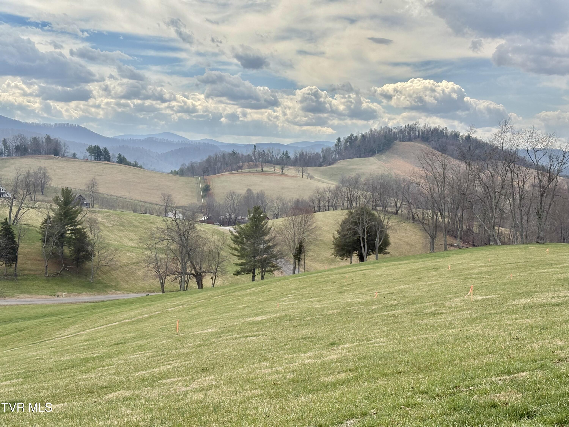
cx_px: 284
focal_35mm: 52
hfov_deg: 36.8
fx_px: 855
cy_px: 214
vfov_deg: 28.0
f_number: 1.6
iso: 40
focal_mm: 5.96
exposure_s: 1/4329
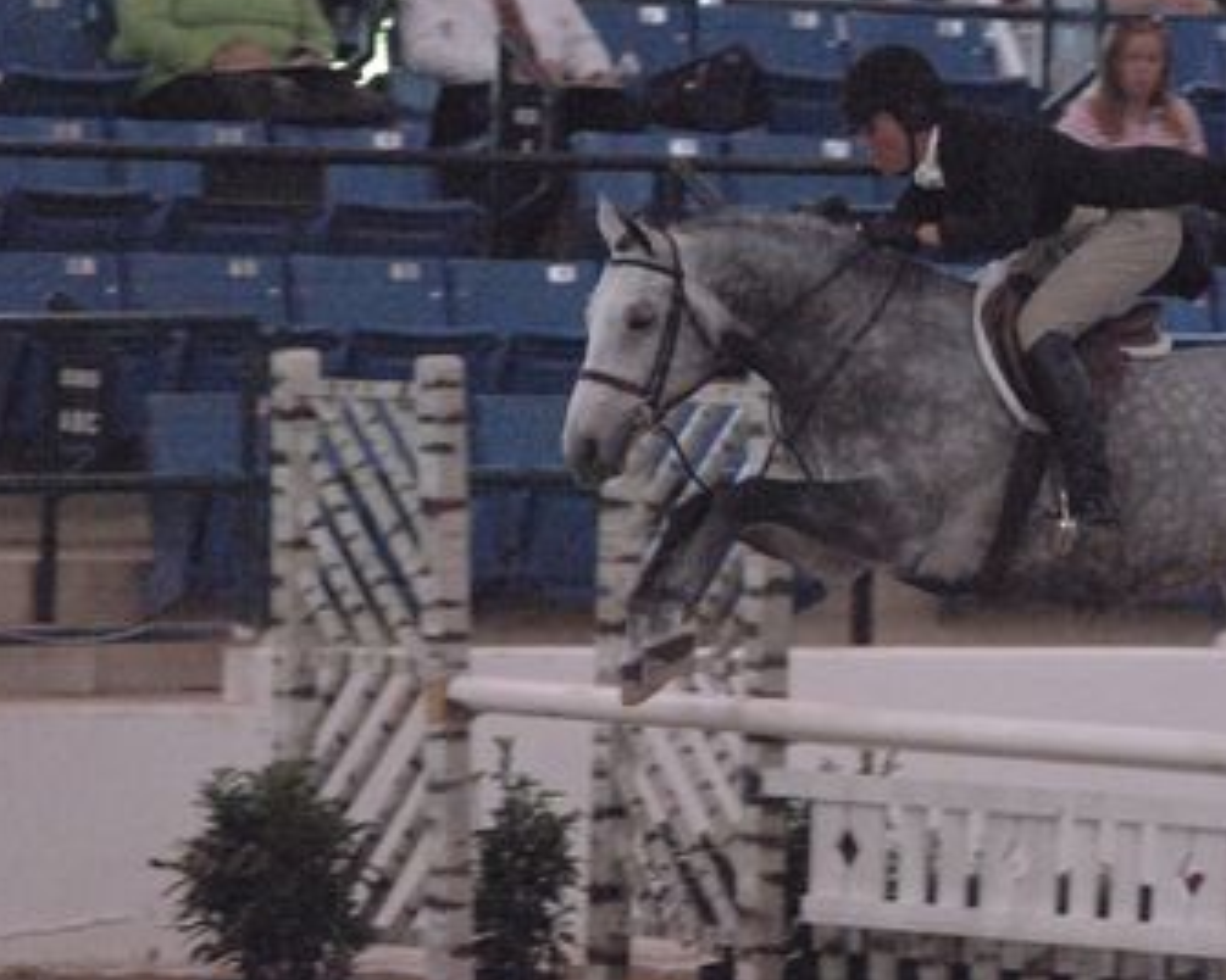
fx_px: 19485
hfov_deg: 3.6
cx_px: 1032
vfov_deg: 2.9
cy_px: 572
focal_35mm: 537
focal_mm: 200
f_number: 2.8
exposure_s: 1/320
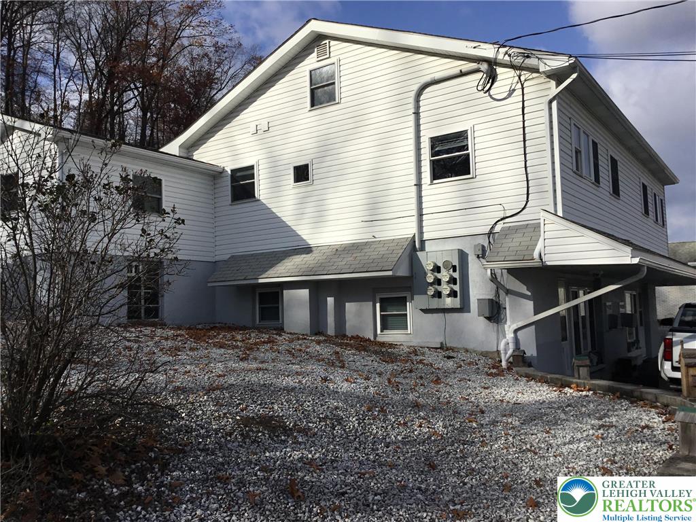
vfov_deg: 45.4
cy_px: 261
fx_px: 623
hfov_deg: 58.4
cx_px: 348
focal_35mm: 31
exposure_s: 1/2717
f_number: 2.4
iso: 25
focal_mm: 3.3
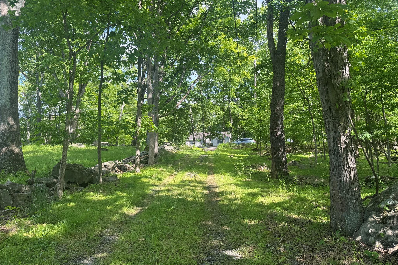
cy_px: 128
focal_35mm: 25
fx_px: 276
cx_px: 199
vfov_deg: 51.3
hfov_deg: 71.5
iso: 80
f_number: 1.78
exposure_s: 1/522
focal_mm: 6.76
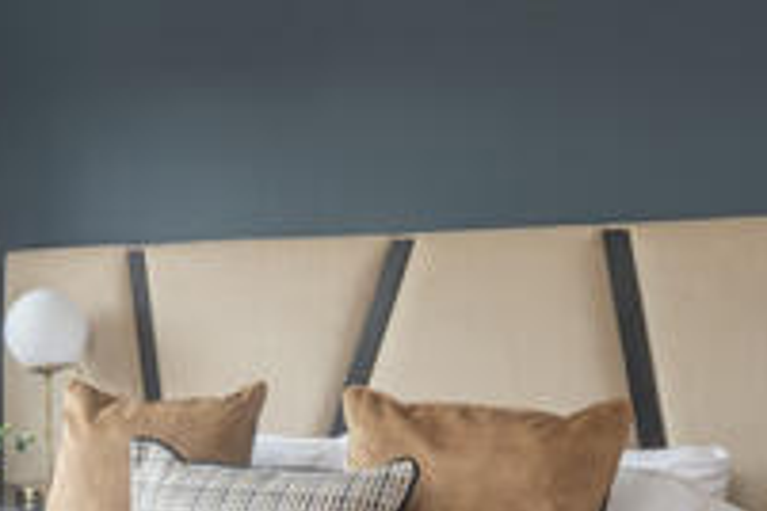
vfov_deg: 22.6
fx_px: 1278
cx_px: 92
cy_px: 326
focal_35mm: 60
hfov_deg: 32.0
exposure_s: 1/8
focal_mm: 14
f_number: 11
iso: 100
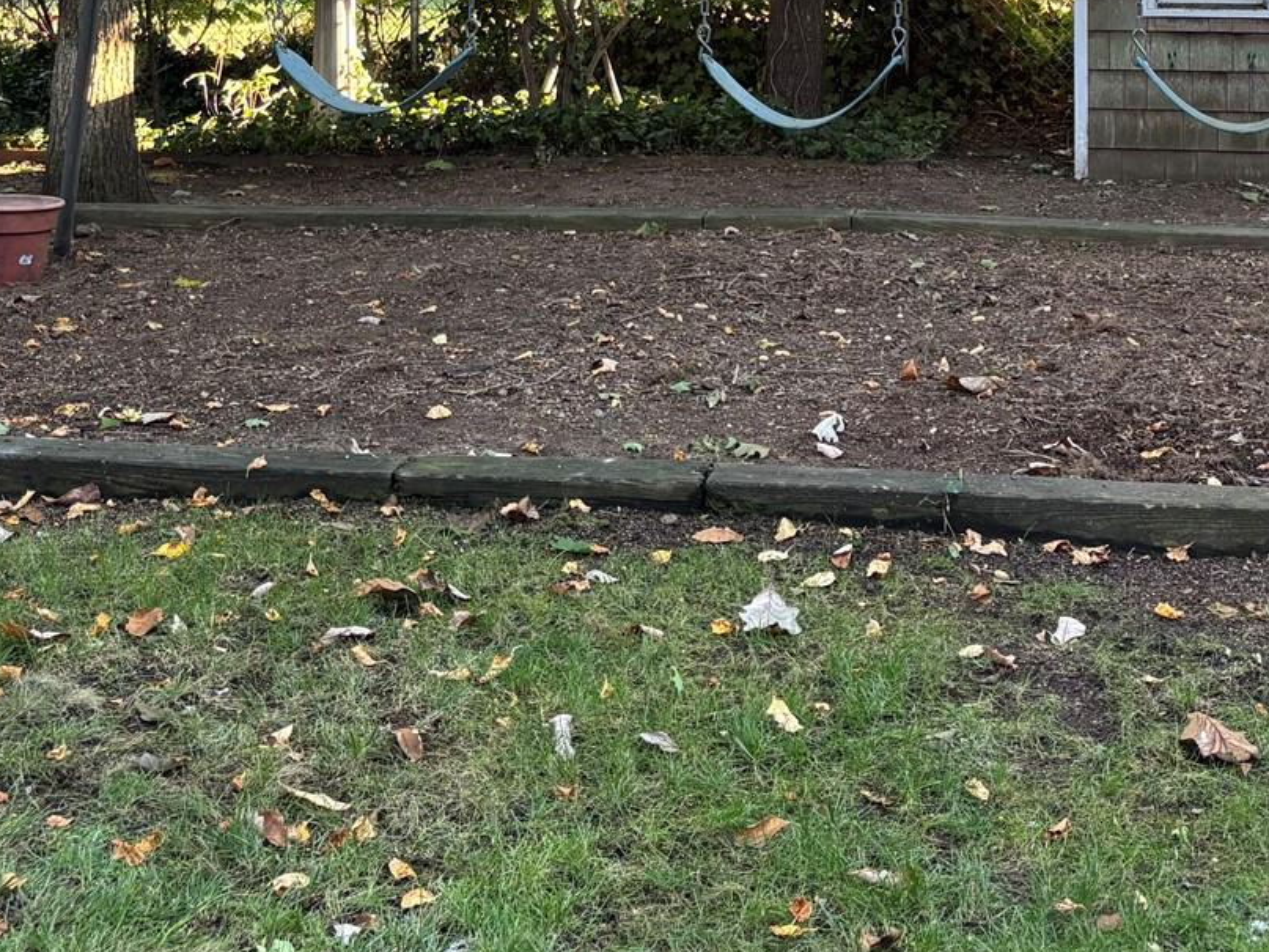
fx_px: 2419
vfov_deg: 20.9
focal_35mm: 66
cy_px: -161
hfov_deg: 29.1
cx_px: 871
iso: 100
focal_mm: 5.96
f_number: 1.6
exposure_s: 1/121
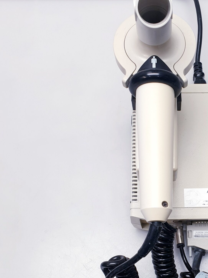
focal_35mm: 46
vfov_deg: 40.1
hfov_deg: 30.3
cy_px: 208
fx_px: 369
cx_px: 181
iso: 50
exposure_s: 1/50
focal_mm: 4.3
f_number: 2.4
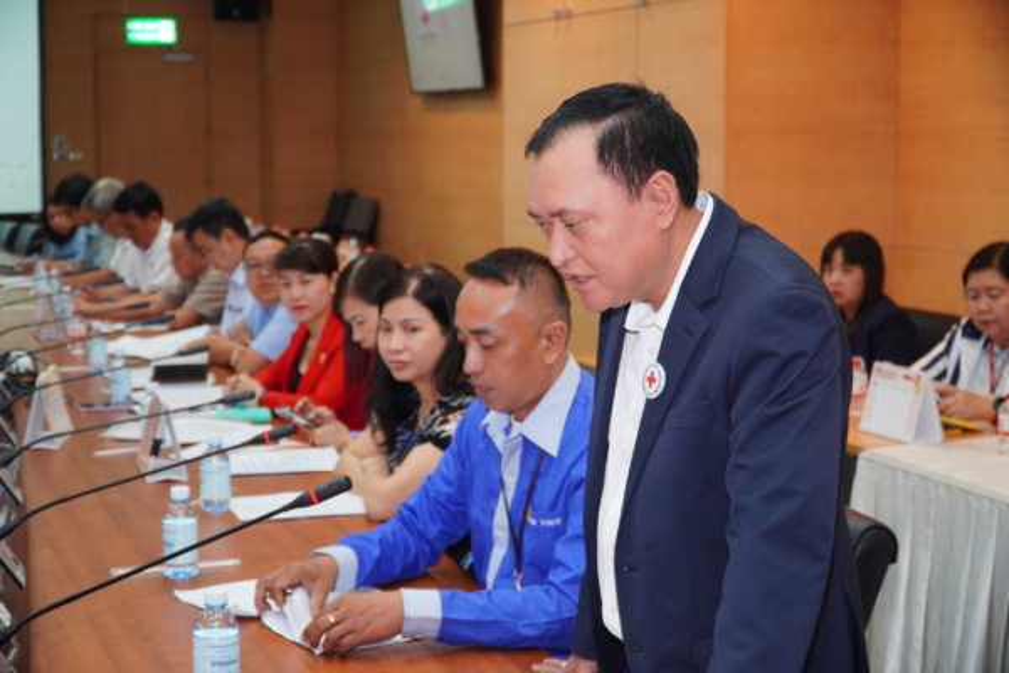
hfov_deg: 37.9
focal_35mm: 52
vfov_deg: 25.8
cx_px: 504
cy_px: 336
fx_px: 1471
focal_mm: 35
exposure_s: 1/125
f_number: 4
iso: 1000
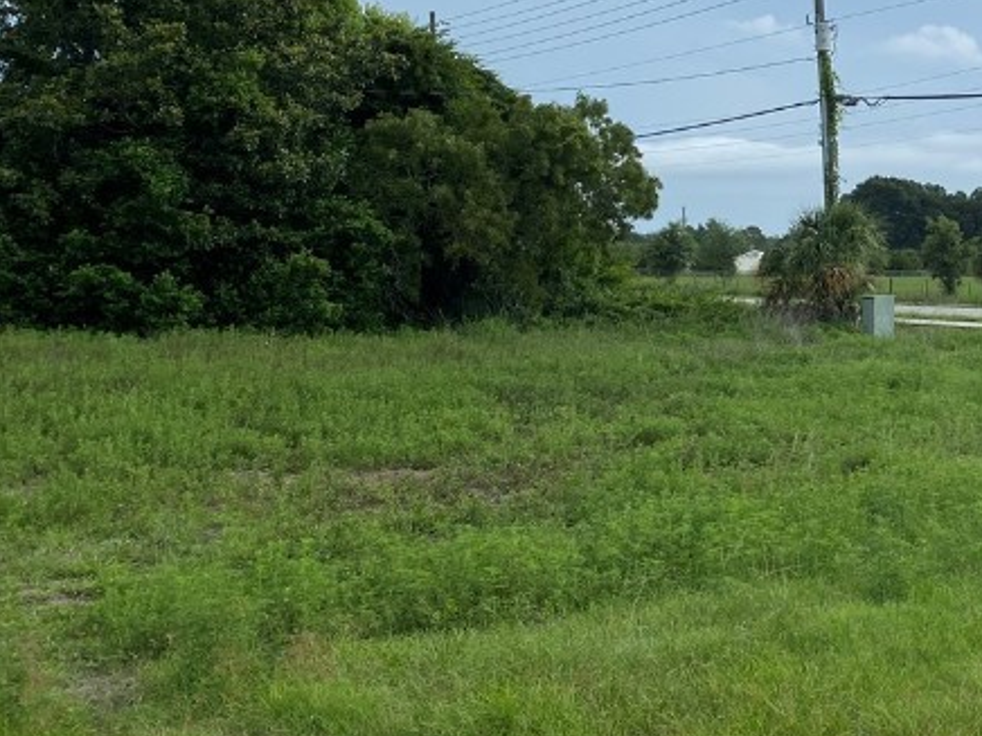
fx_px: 1730
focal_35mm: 61
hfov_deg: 28.4
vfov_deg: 24.0
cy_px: 297
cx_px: 1113
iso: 32
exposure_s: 1/752
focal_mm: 4.25
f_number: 1.8
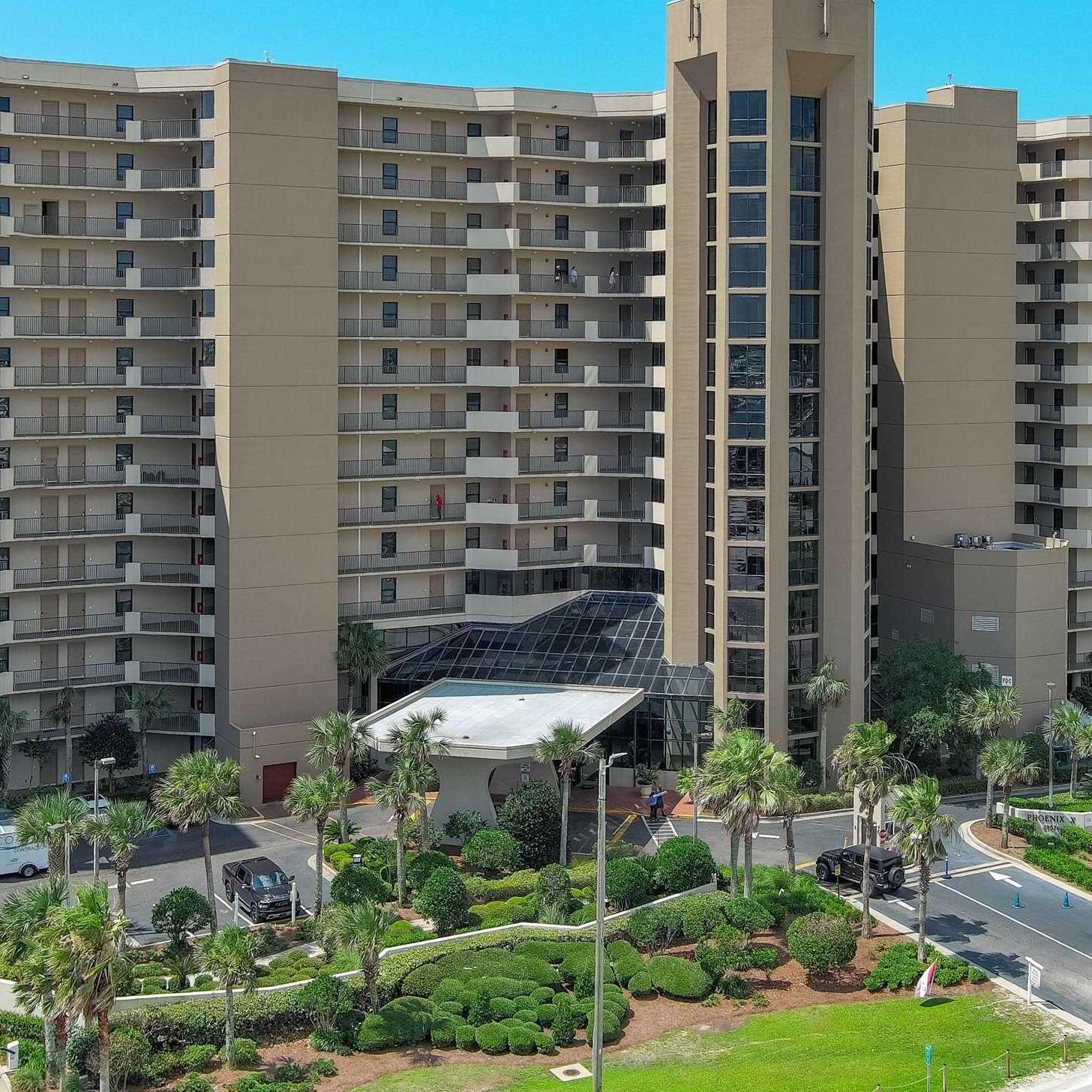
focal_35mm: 52
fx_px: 1856
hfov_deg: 32.7
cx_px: 673
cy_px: 358
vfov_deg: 32.5
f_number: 6.3
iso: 100
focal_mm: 10.57
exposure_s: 1/1000
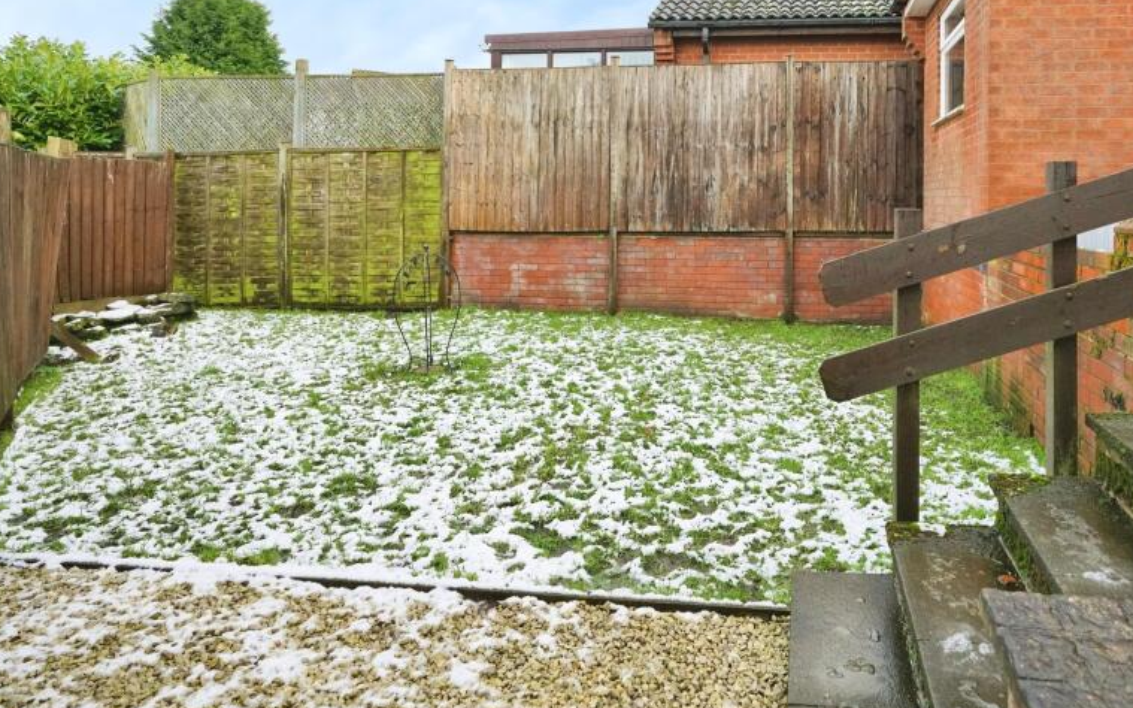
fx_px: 679
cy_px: 231
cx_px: 740
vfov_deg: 53.8
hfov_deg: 77.5
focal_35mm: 22
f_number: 6.3
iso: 2000
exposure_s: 1/1000
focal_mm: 16
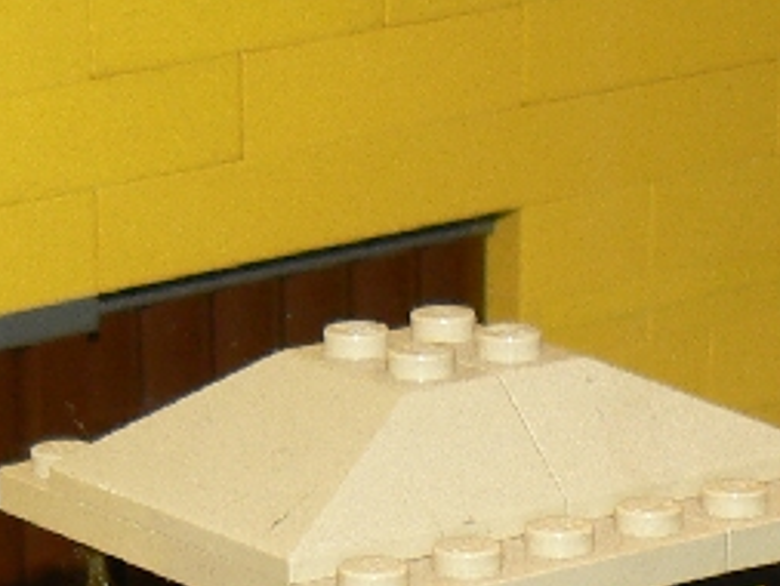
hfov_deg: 10.5
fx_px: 4193
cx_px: 6
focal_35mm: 186
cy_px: 1009
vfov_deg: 7.8
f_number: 2.8
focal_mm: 7.6
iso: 100
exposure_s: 1/30
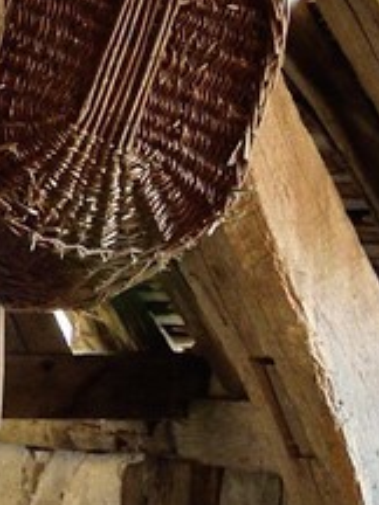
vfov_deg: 11.5
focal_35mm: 171
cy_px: 489
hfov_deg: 6.7
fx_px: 2496
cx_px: -1181
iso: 1600
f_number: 8
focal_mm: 24
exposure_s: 1/6
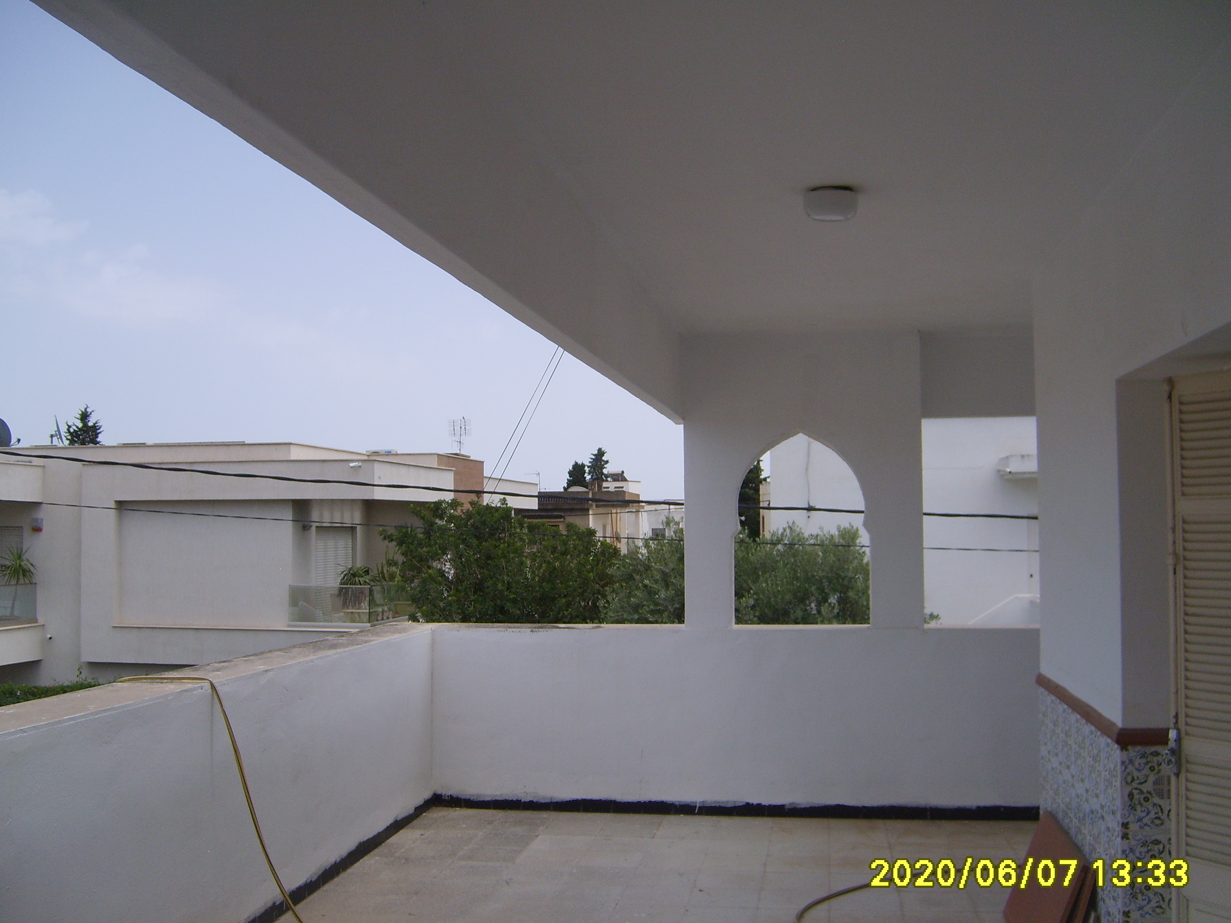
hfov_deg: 51.4
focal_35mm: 36
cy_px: 456
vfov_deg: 39.7
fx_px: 1280
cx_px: 608
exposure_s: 1/1000
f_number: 2.8
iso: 50
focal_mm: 5.8
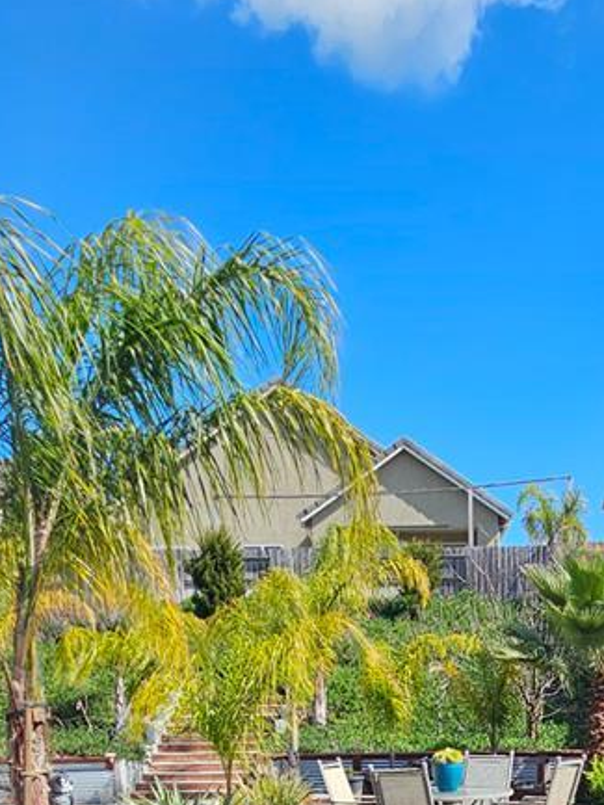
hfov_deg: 31.8
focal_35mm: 45
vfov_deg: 35.2
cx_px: 432
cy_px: 913
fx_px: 1046
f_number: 2.2
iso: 50
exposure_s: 1/1864
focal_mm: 2.2
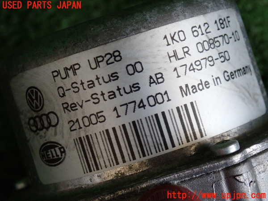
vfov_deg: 15.7
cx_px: 134
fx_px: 728
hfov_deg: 20.9
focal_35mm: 94
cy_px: 100
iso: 640
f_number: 4.7
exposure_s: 1/125
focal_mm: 16.79
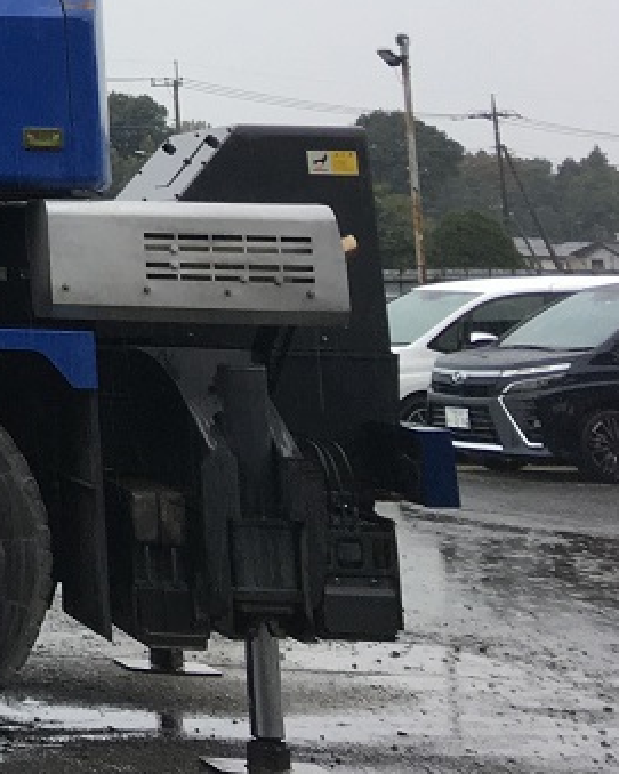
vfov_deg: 17.9
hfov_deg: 12.7
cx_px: -731
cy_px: -196
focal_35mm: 101
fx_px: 2314
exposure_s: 1/120
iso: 25
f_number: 2.2
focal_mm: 4.15
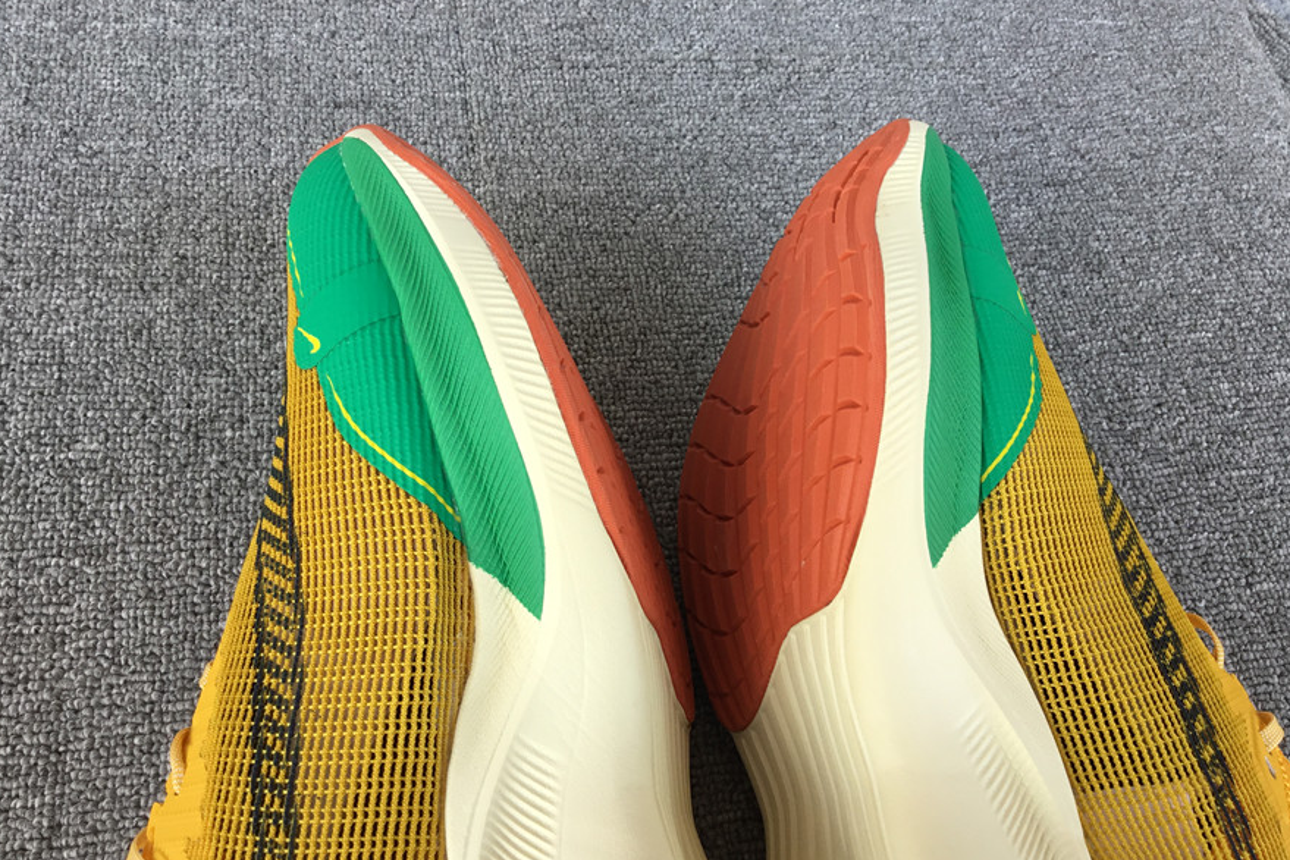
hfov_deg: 57.2
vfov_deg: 40.0
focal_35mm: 33
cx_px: 653
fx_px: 1182
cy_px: 419
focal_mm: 3.3
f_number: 2.4
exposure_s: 1/134
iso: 25
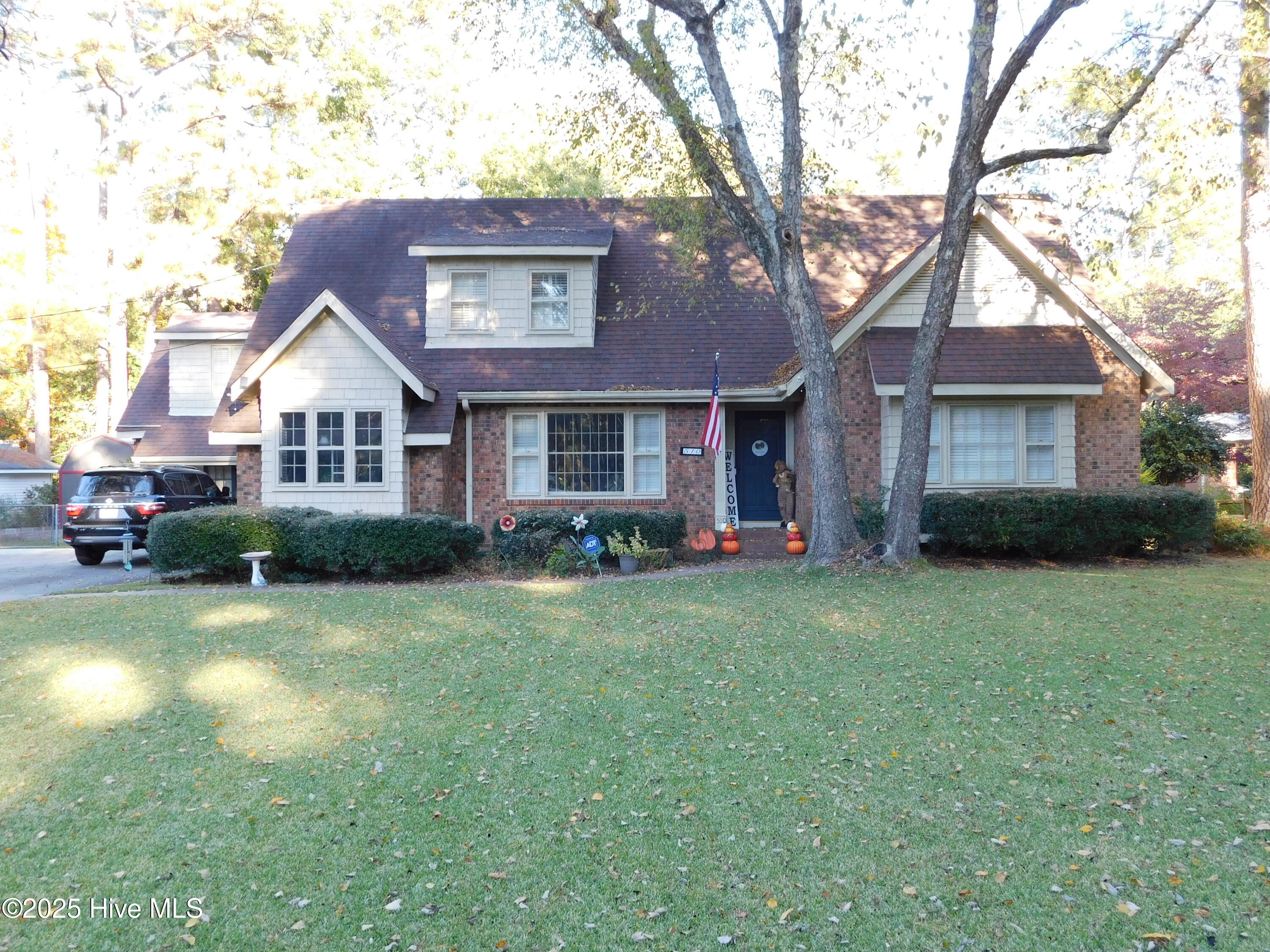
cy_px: 476
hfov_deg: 60.0
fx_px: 1101
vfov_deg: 46.8
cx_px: 635
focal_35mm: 30
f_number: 3.2
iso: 125
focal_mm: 5.3
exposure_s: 1/50
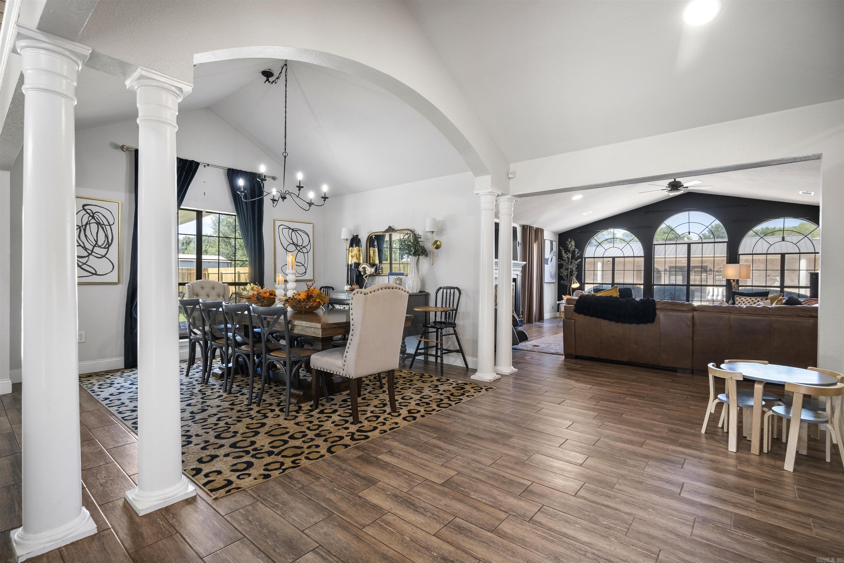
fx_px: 375
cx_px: 422
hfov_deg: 96.7
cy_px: 282
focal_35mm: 16
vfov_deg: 73.7
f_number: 5.6
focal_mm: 16
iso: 1250
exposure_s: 1/30
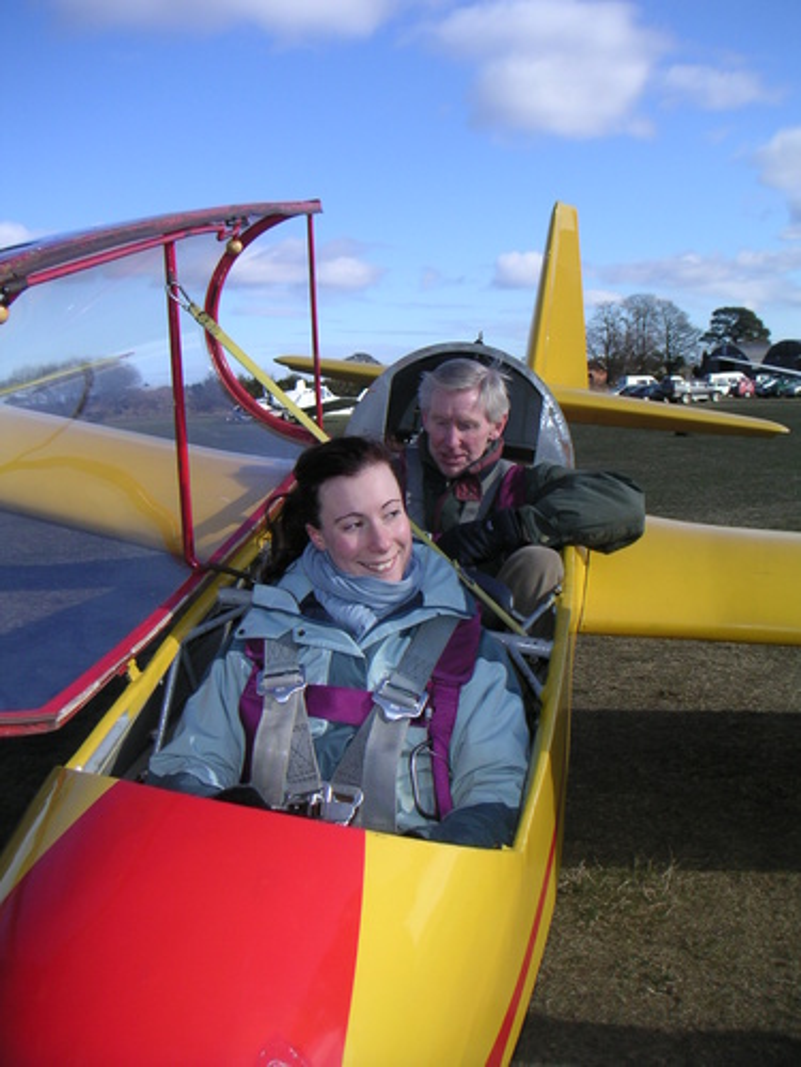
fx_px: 1172
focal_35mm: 38
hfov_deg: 37.7
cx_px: 400
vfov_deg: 49.0
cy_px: 534
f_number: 2.8
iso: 50
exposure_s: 1/750
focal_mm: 6
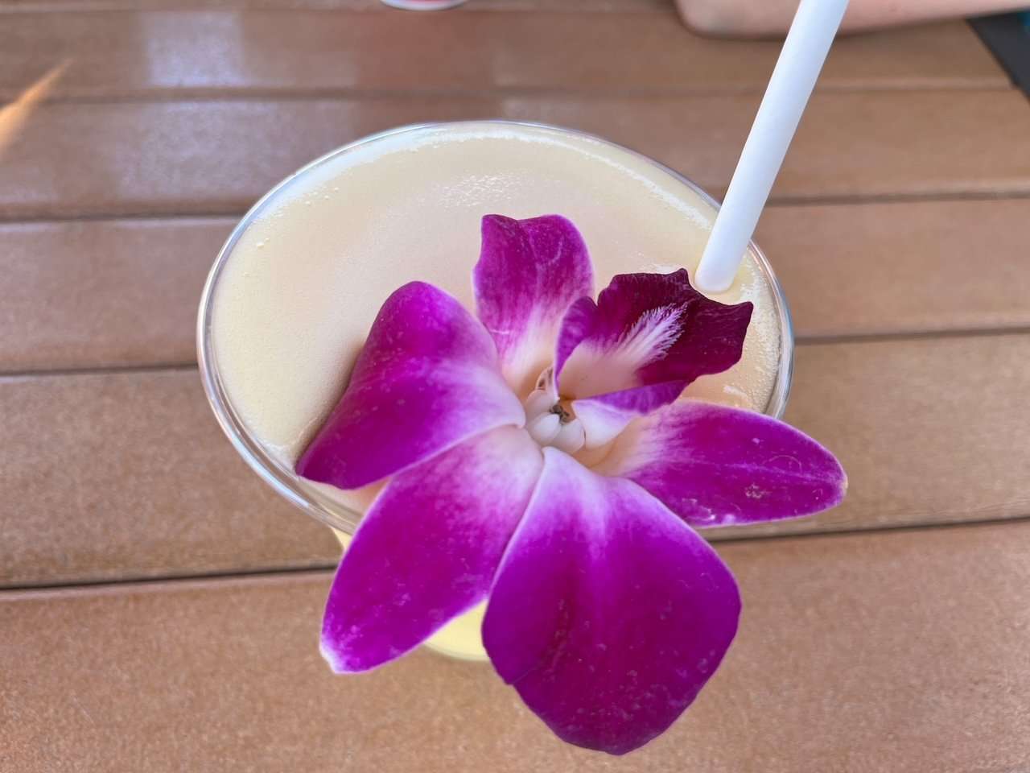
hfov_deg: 67.3
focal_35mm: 26
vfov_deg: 53.1
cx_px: 515
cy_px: 386
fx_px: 774
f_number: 1.6
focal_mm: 5.1
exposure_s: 1/150
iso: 32
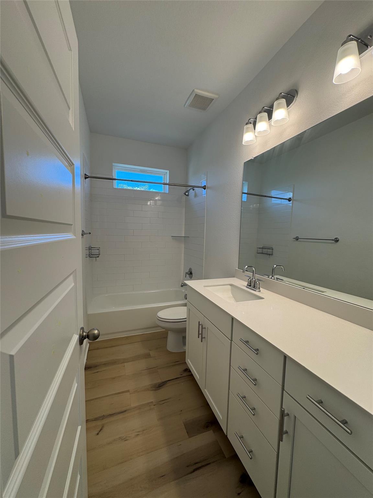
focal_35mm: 14
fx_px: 201
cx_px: 186
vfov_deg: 102.1
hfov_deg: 85.7
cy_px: 249
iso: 50
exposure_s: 1/120
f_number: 2.2
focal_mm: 2.22
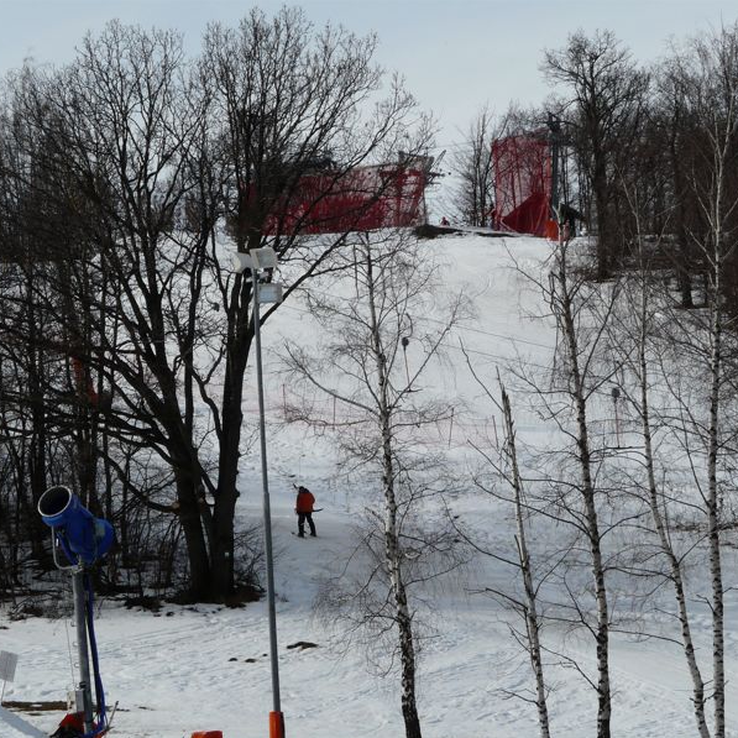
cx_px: 358
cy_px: 370
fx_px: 5114
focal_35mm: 212
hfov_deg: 8.3
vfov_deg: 8.3
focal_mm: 29.4
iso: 100
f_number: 7.1
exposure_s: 1/500
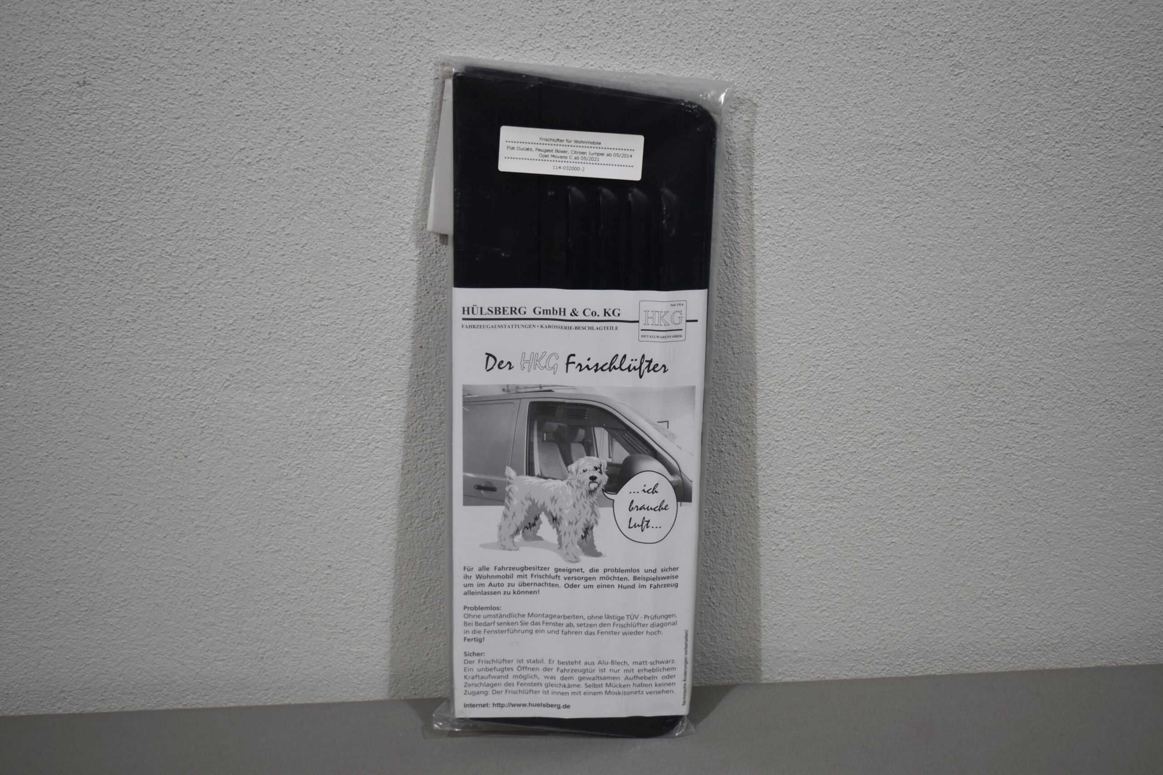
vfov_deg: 26.5
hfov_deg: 38.9
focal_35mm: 51
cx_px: 582
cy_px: 388
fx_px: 1648
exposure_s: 1/250
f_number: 4.5
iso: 450
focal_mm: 34
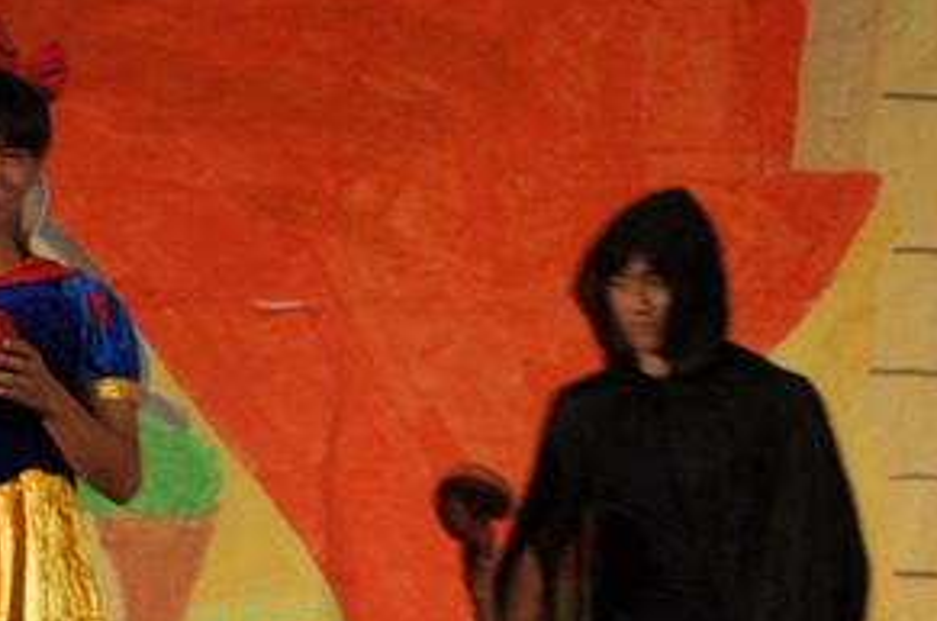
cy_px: 394
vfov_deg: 6.9
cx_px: 167
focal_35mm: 198
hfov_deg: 10.4
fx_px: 5145
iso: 1600
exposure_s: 1/40
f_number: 5.6
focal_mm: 80
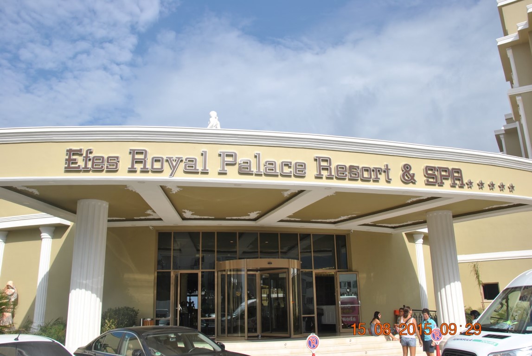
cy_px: 178
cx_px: 266
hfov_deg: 61.9
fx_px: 444
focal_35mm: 30
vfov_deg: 43.7
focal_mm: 20
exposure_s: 1/250
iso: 100
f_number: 8
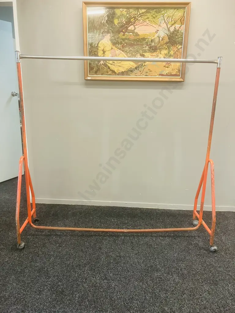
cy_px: 156
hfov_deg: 49.7
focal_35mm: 28
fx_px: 253
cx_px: 118
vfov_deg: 63.4
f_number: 1.8
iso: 250
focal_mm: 3.99
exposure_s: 1/50
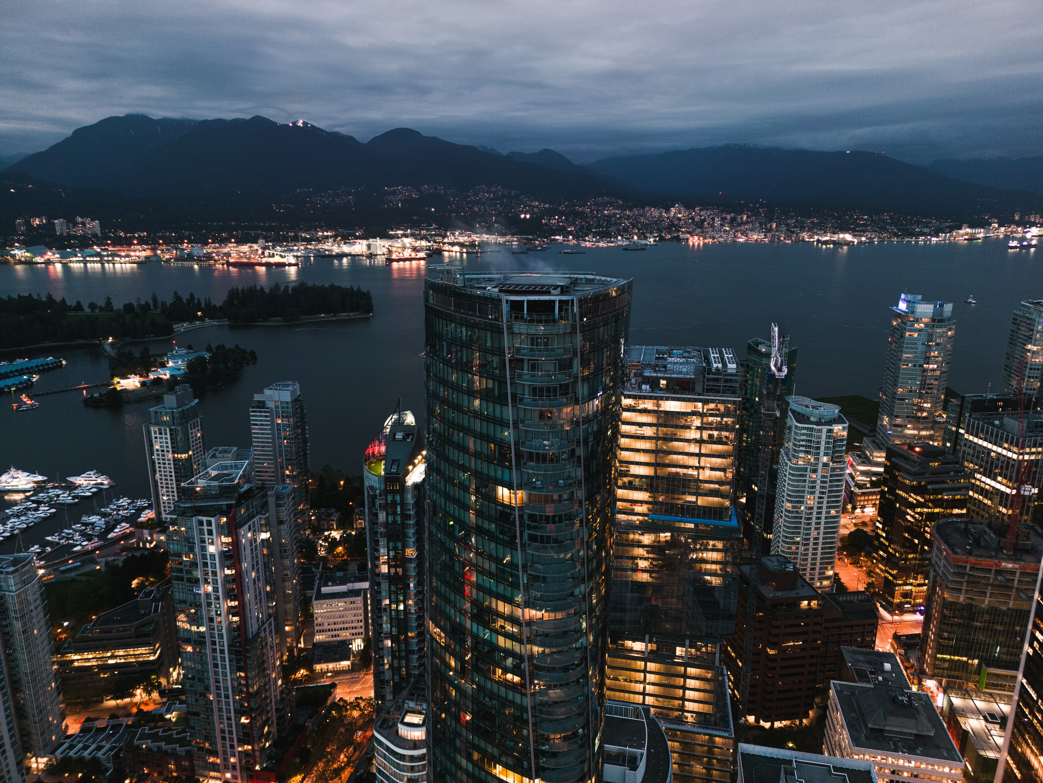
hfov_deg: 71.6
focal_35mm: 24
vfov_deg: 56.8
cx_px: 522
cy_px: 392
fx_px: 723
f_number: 1.7
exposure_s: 1/2
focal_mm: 6.72
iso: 100
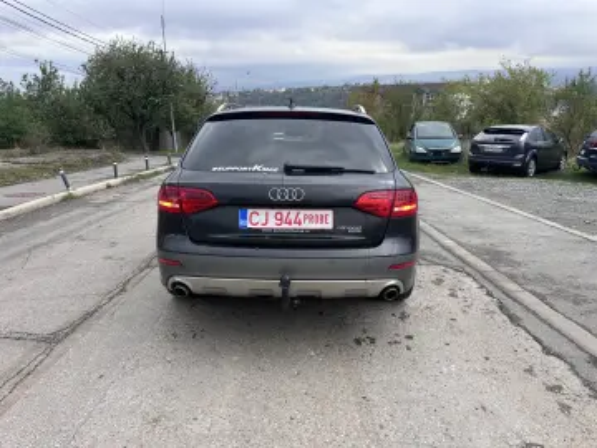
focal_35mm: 24
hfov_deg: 71.6
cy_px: 224
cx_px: 298
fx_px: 414
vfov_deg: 56.8
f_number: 1.78
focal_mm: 6.86
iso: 80
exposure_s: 1/918
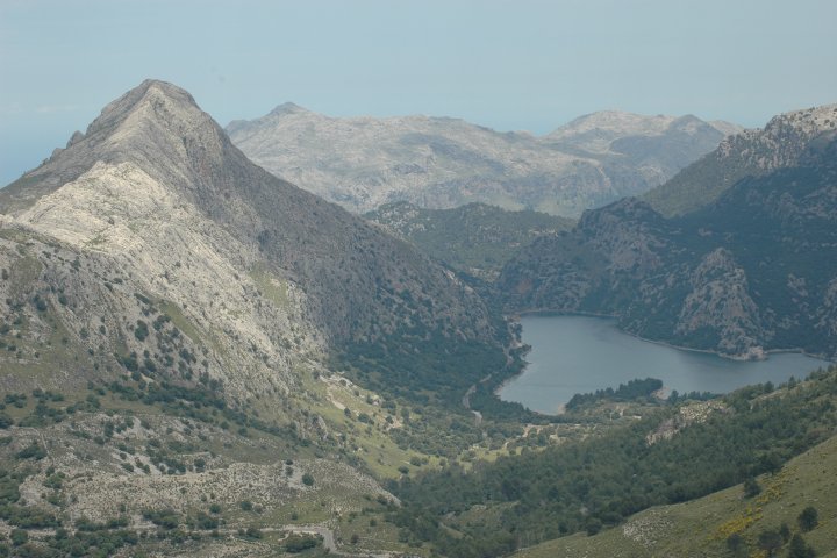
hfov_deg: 19.5
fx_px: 2441
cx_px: 418
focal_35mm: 105
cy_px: 279
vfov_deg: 13.0
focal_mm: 70
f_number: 10
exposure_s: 1/400
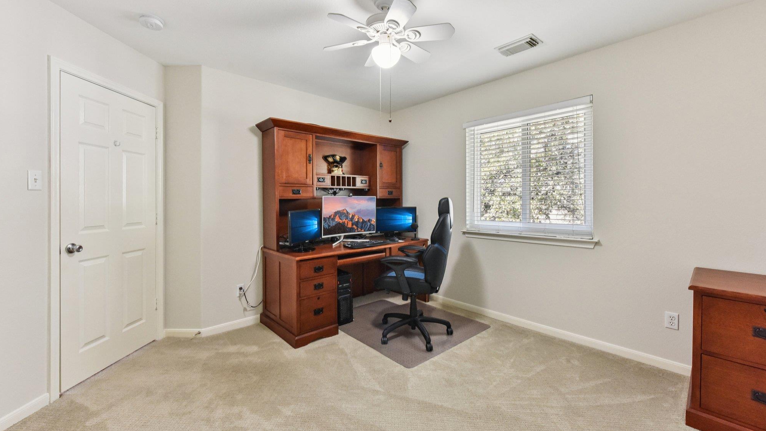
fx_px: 305
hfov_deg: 103.0
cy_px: 205
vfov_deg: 70.5
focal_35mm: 15
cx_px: 381
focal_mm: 14
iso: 1100
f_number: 8
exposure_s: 1/15
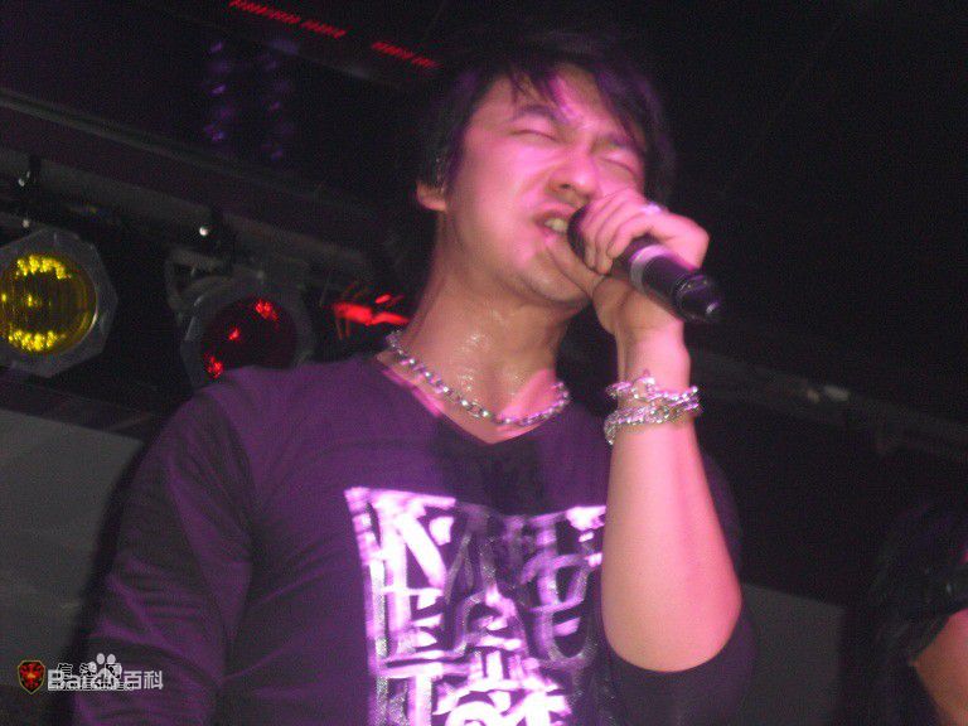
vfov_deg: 17.2
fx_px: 2405
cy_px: 363
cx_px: 484
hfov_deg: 22.8
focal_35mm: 86
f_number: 4.3
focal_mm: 15.4
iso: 240
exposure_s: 1/60
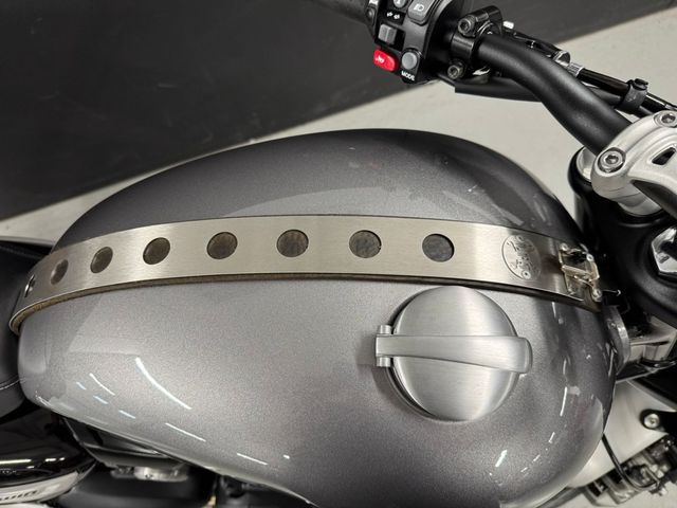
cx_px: 338
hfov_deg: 71.6
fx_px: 469
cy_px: 254
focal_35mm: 24
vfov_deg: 56.8
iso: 160
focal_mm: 6.76
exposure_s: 1/50
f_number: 1.78
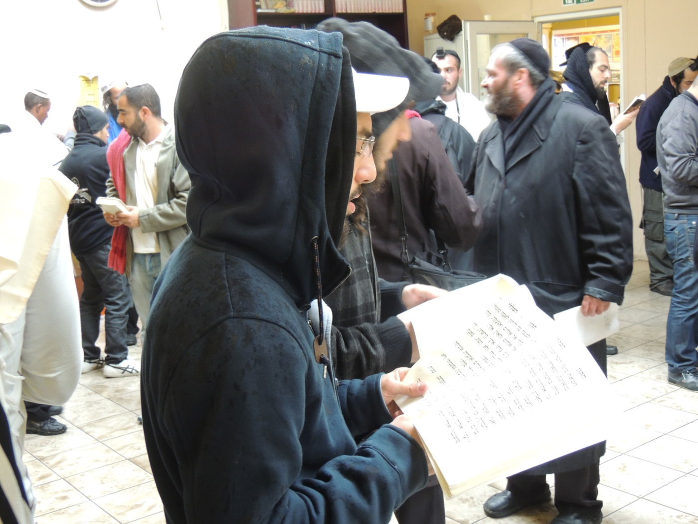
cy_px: 262
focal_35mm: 47
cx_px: 349
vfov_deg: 30.9
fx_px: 948
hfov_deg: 40.4
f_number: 3.5
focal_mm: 8.3
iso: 400
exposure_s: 1/25
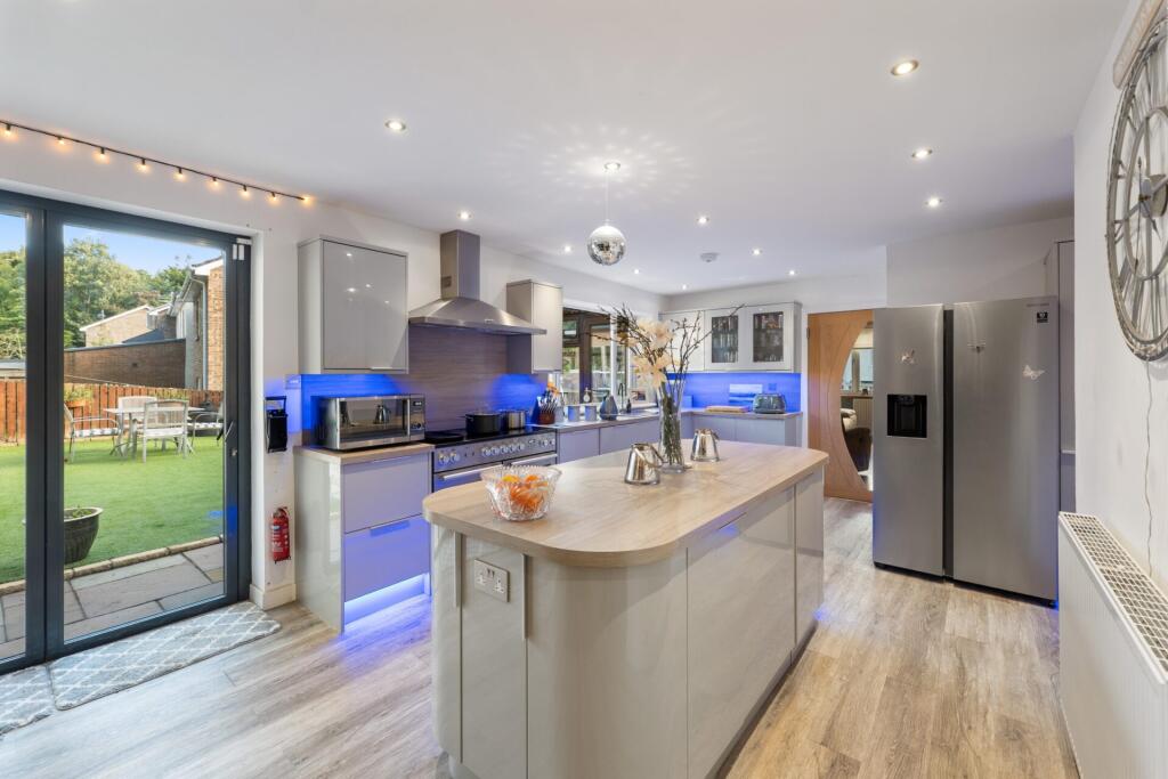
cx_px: 584
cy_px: 390
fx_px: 454
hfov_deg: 104.2
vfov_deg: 81.2
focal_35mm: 14
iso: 640
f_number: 8
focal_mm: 14
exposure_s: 1/6
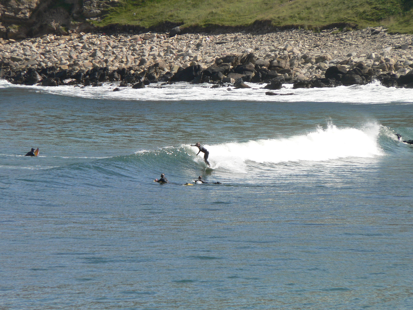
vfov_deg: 3.4
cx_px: 206
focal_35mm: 432
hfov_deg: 4.6
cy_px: 155
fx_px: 5154
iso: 80
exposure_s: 1/400
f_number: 5.6
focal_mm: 72
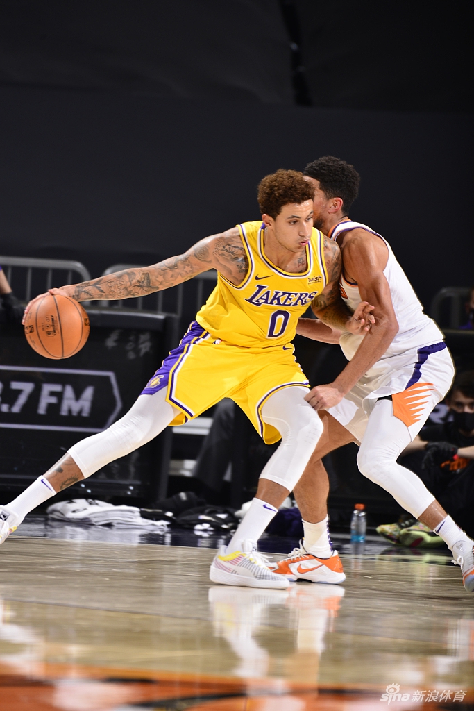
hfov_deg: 3.0
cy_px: 356
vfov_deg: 4.5
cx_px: 237
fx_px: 9081
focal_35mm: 460
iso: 320
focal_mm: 460
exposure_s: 1/250
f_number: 5.6
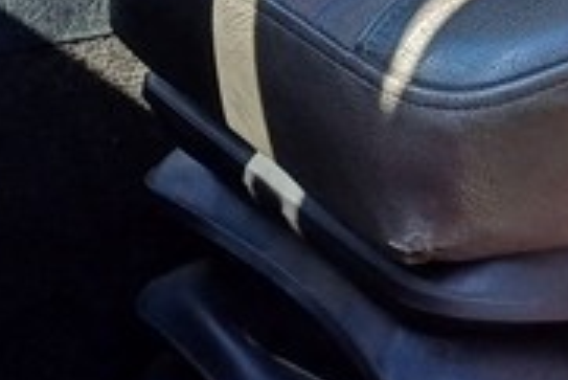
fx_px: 2321
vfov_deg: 8.1
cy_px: -741
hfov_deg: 13.6
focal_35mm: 147
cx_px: 653
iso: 50
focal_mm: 4.65
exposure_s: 1/339
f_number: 1.8
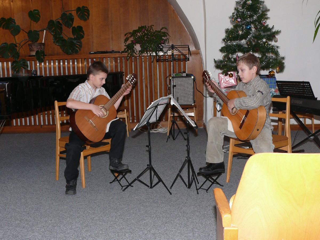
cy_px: 120
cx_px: 160
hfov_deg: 42.9
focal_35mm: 44
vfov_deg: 32.9
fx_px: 407
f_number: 2.8
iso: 100
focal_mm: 8.5
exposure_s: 1/125
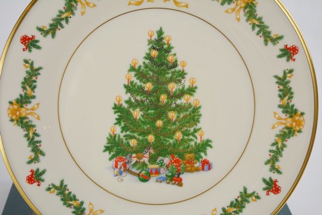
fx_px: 537
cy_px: 108
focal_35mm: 60
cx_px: 161
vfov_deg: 22.6
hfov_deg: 33.4
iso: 280
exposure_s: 1/125
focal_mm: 40
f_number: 5.6
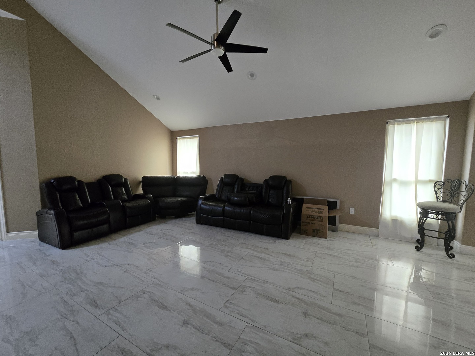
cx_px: 238
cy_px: 178
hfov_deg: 106.2
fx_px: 178
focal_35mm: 13
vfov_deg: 89.9
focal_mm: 2.2
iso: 1250
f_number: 2.2
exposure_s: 1/60
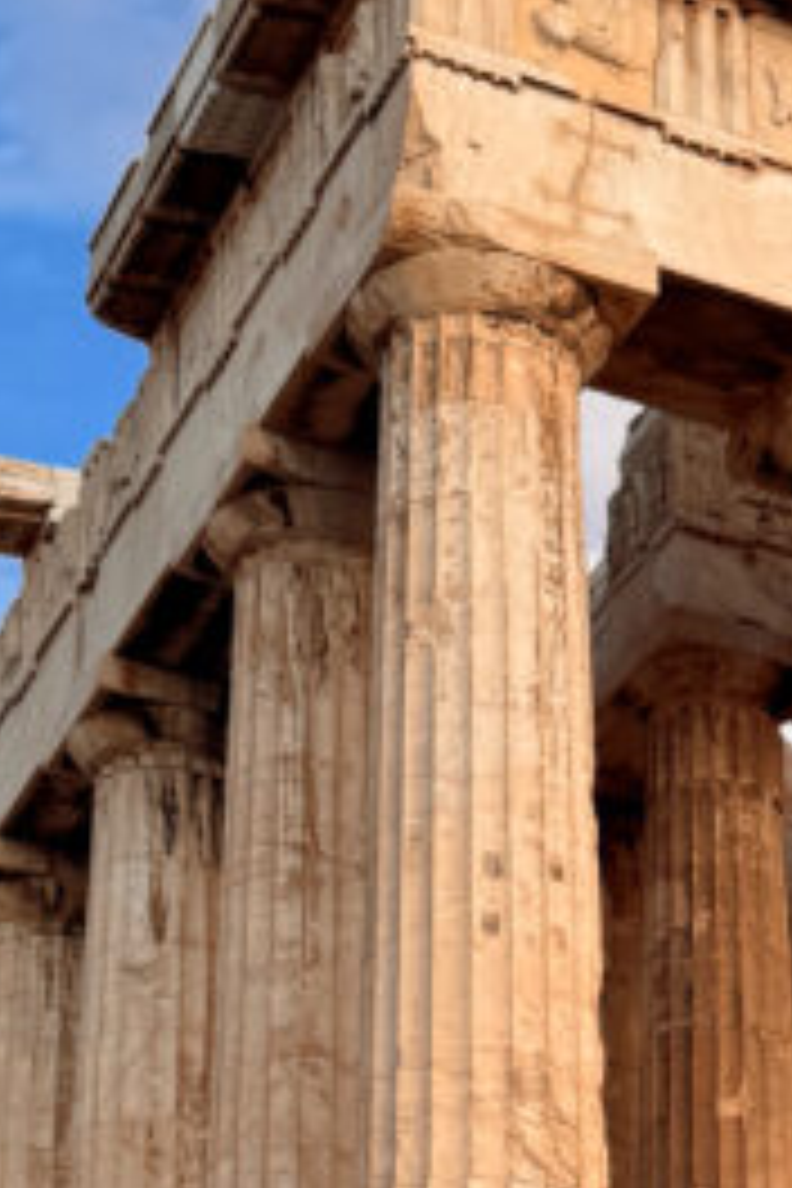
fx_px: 3201
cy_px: 1462
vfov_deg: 19.7
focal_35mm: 97
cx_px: 936
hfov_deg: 13.7
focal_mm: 6.76
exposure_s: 1/2041
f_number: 1.78
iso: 80
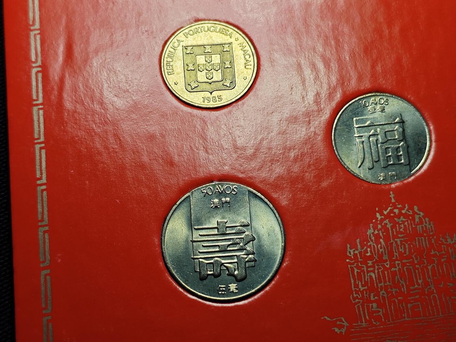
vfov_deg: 21.3
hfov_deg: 28.2
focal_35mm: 69
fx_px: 909
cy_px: 171
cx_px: 228
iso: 50
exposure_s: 1/285
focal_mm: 5.84
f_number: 1.6
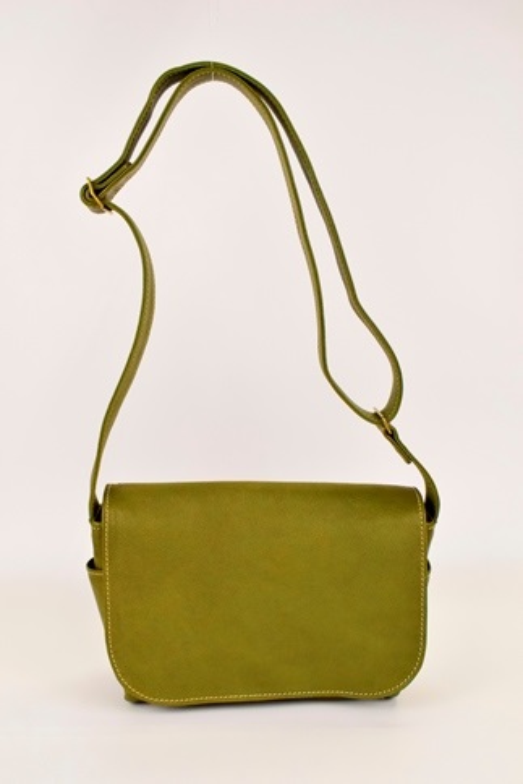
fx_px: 784
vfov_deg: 53.1
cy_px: 392
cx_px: 262
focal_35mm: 36
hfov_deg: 36.9
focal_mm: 24
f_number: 10
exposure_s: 1/250
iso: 3200
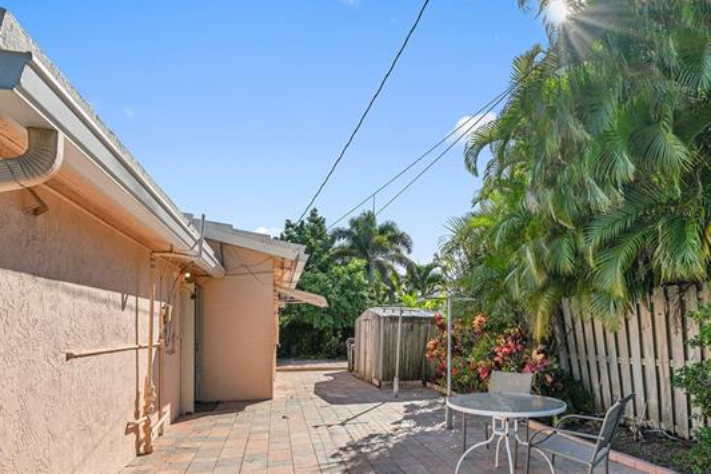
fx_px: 415
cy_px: 326
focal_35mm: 21
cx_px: 423
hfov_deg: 80.4
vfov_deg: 57.8
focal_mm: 14
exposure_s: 1/50
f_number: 9
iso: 64
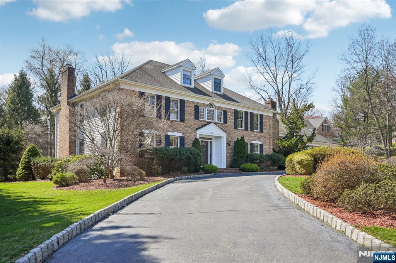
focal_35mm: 30
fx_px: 324
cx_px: 198
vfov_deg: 44.2
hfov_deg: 62.8
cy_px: 132
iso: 100
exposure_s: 1/125
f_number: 9
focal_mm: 29.5
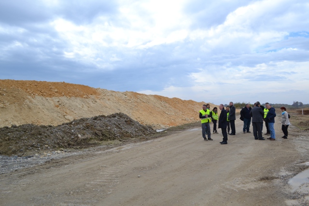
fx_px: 232
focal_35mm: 27
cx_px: 154
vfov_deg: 48.0
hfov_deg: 67.4
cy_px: 103
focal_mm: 18
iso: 100
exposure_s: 1/250
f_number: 8
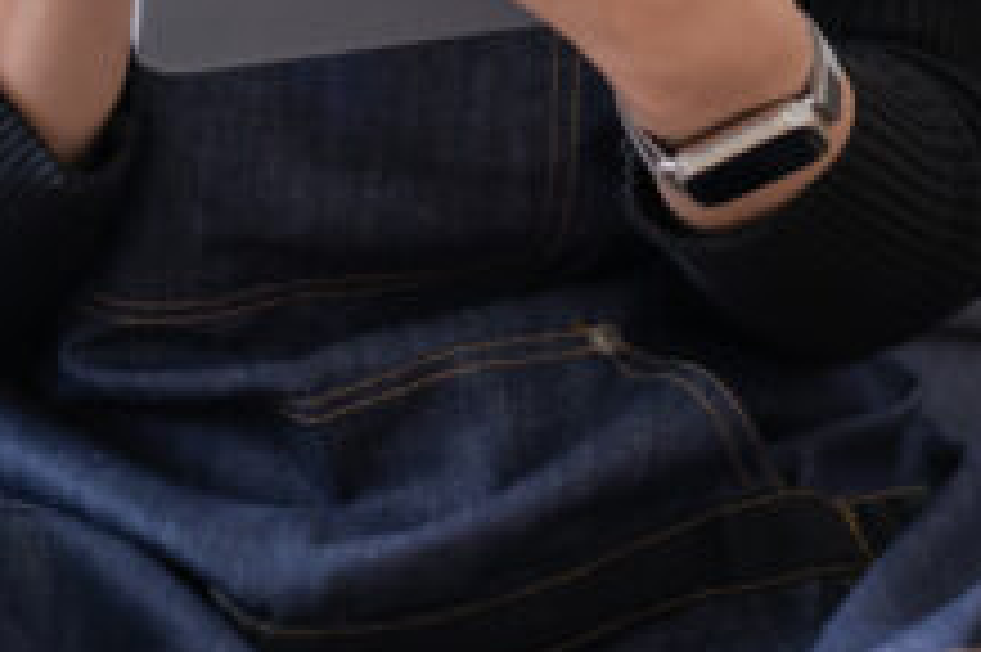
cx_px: 1138
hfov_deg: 8.7
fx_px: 6399
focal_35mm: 235
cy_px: -461
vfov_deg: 5.8
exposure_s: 1/200
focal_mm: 50
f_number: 2.8
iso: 640
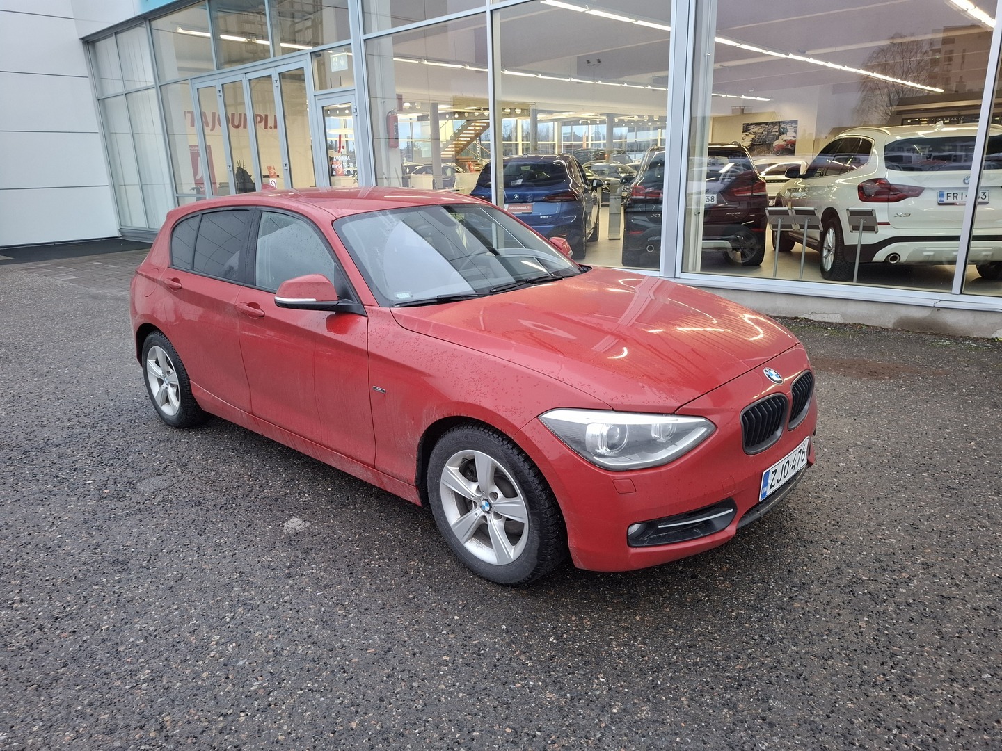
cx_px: 501
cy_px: 376
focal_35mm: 23
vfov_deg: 58.9
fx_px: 666
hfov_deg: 73.9
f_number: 1.8
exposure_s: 1/100
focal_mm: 5.54
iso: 250
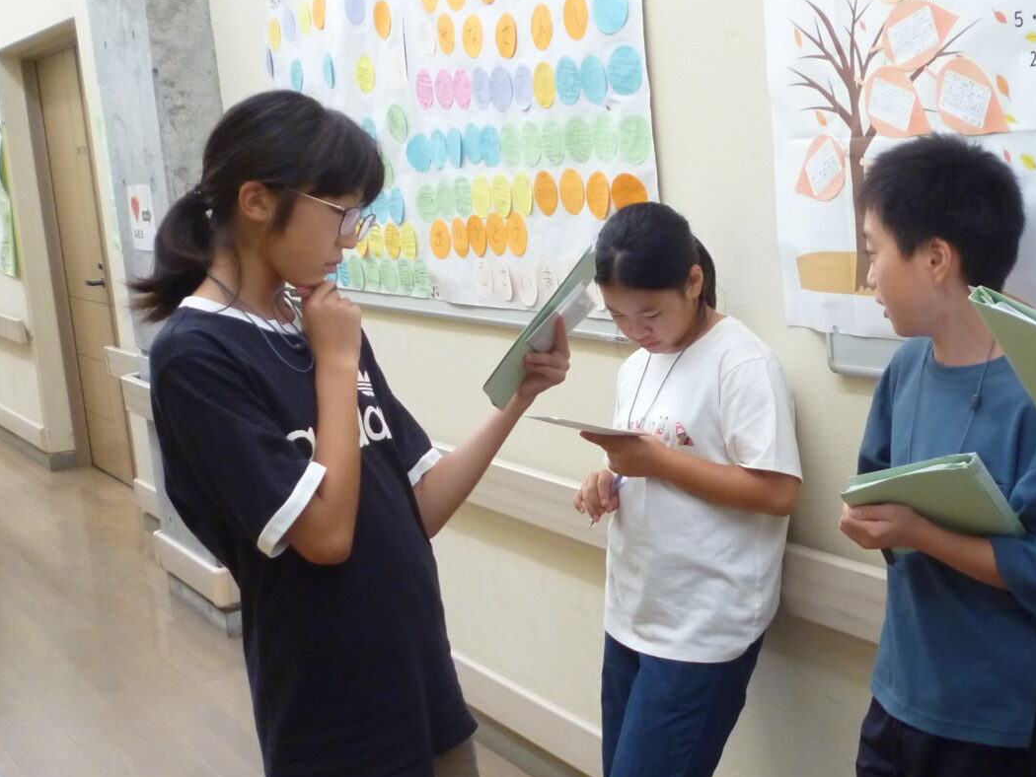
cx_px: 775
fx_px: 1437
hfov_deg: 38.6
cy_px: 360
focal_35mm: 48
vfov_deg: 30.3
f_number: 3.1
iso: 320
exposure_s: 1/60
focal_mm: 5
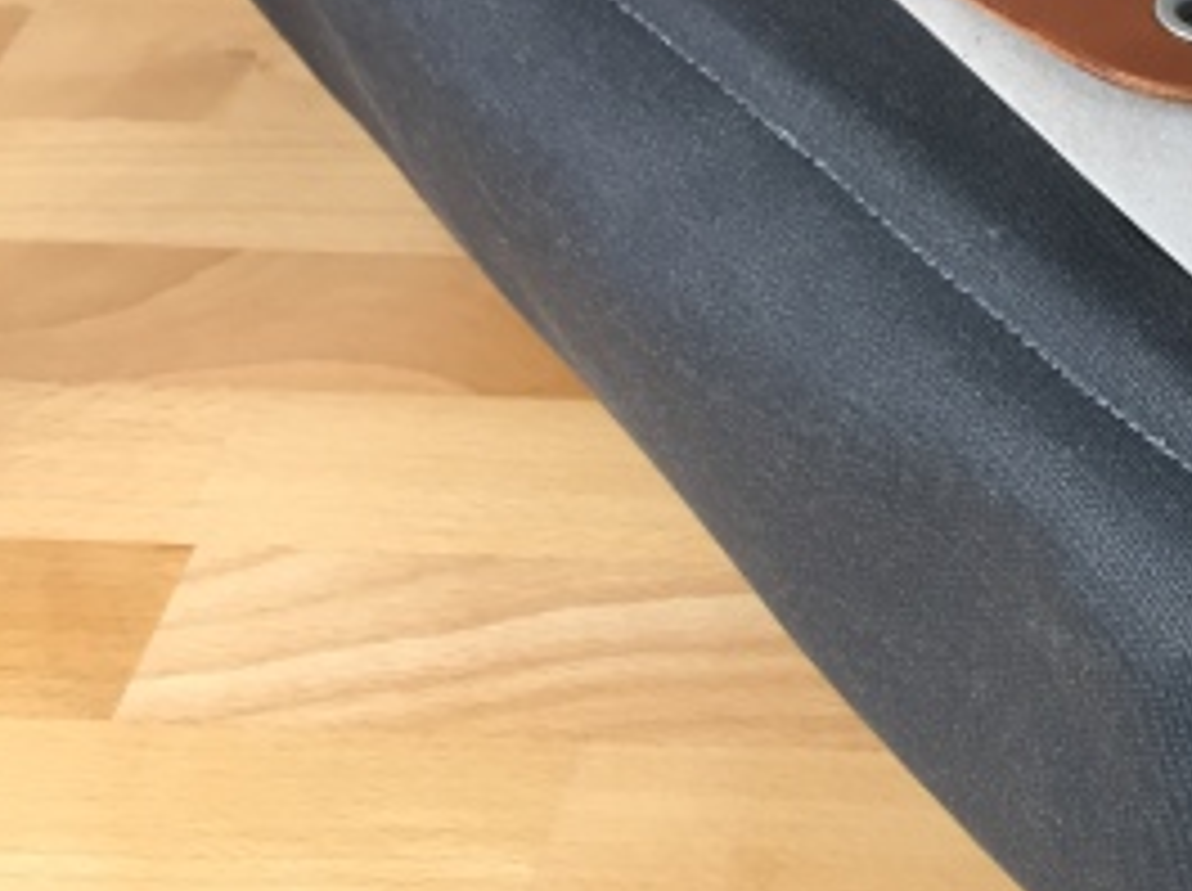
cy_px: 454
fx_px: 2201
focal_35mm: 64
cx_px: 1250
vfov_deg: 22.9
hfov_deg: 28.1
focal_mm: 4.15
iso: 32
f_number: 2.2
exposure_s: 1/33
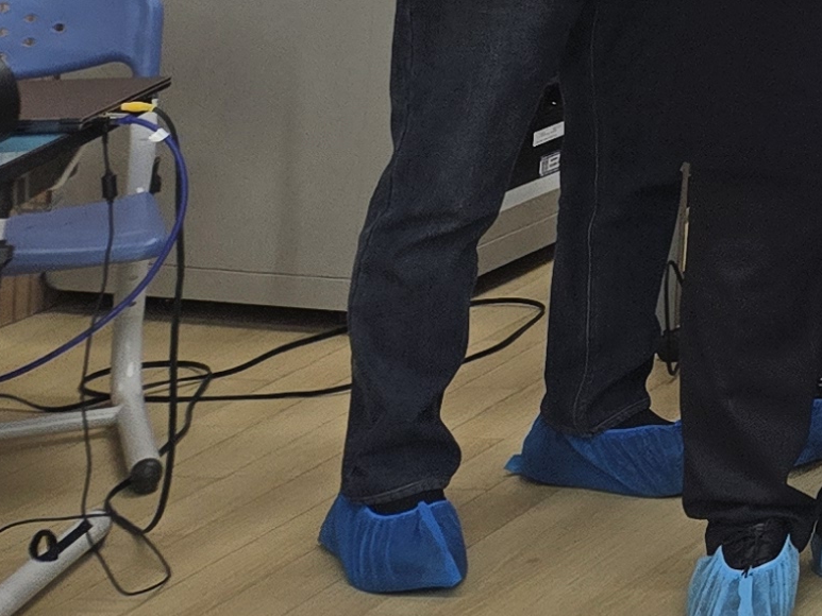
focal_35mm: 119
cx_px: 2036
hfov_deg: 12.5
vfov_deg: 11.2
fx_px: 2826
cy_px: -654
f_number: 1.8
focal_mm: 5.4
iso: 40
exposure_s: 1/120
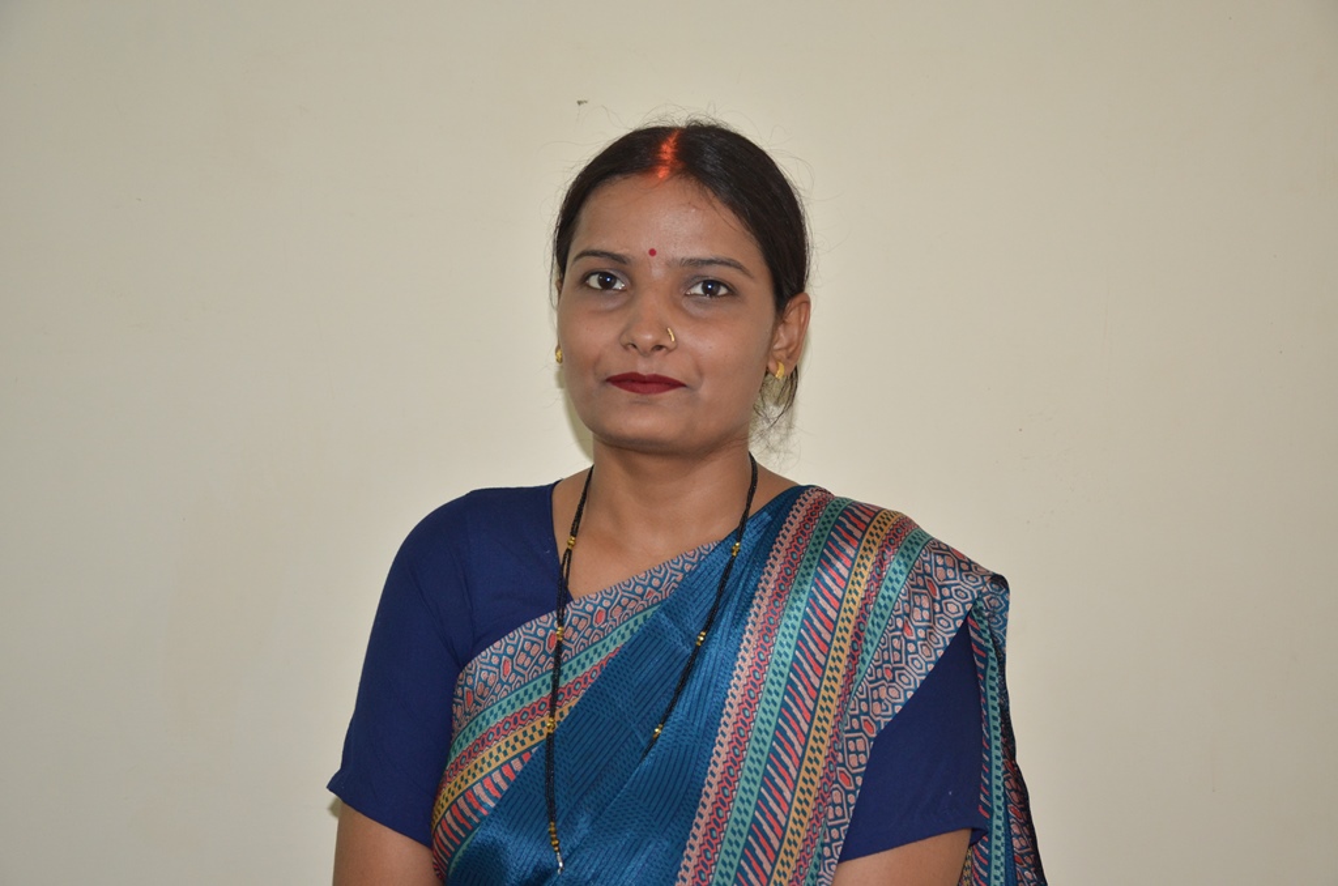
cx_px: 669
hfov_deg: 35.1
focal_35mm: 57
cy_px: 443
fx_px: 2114
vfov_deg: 23.7
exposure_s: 1/60
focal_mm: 38
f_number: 4.2
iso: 800
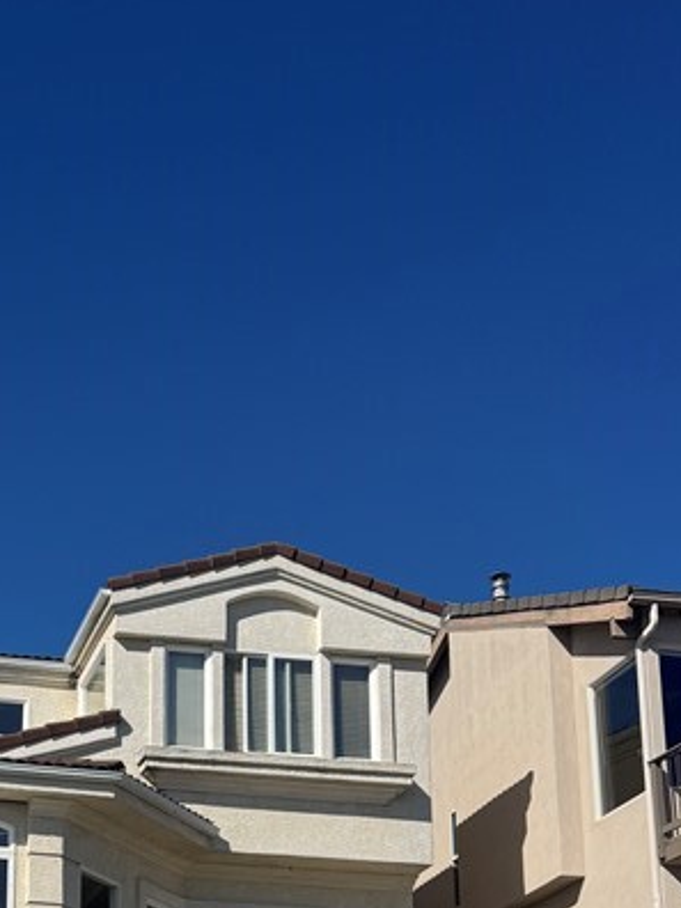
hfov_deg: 22.3
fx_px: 1626
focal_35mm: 62
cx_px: -76
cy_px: 926
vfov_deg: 29.0
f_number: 1.78
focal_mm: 6.76
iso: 80
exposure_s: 1/7937
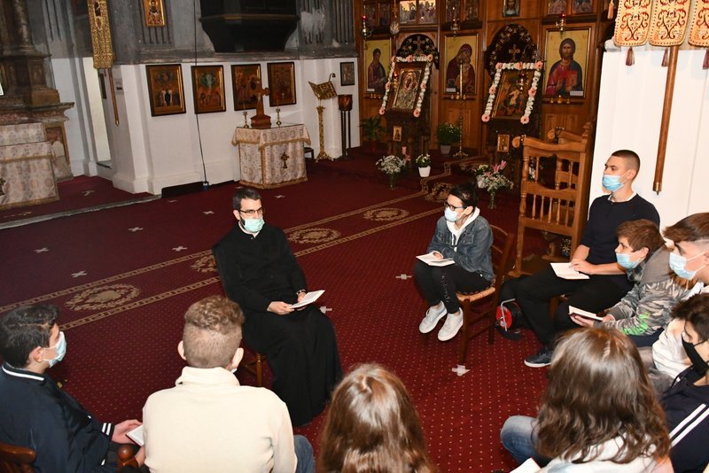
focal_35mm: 30
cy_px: 236
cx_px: 354
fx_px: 591
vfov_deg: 43.6
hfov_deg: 61.9
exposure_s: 1/60
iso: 6400
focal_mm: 20
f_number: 4
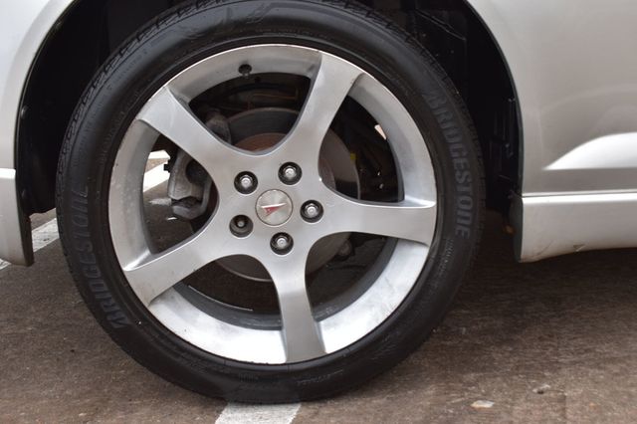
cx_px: 318
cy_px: 212
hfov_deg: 33.4
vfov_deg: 22.6
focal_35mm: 60
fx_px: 1061
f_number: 7.1
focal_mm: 40
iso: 400
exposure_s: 1/25
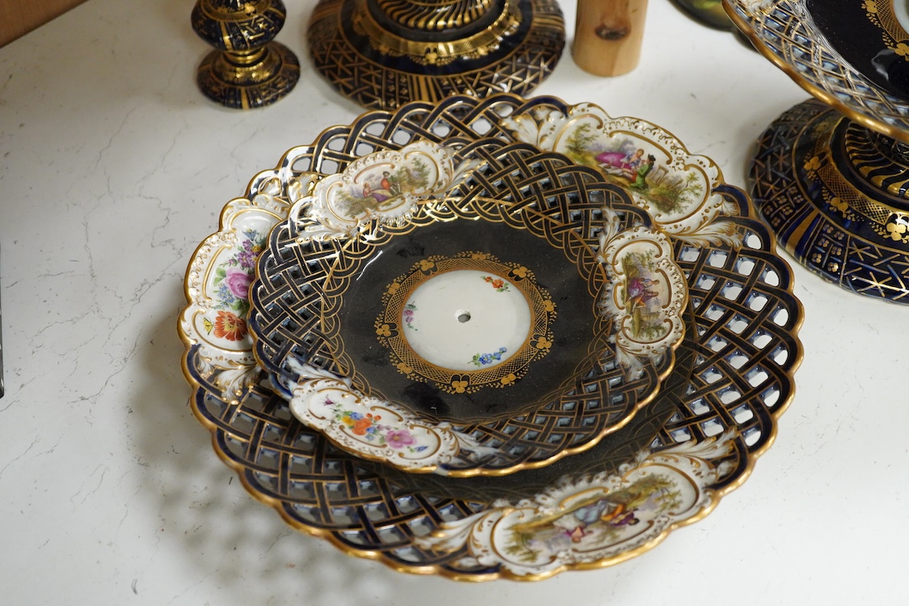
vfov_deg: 29.9
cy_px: 303
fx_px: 1136
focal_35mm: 45
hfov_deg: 43.6
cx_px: 454
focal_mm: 30
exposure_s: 1/250
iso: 2500
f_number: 3.5
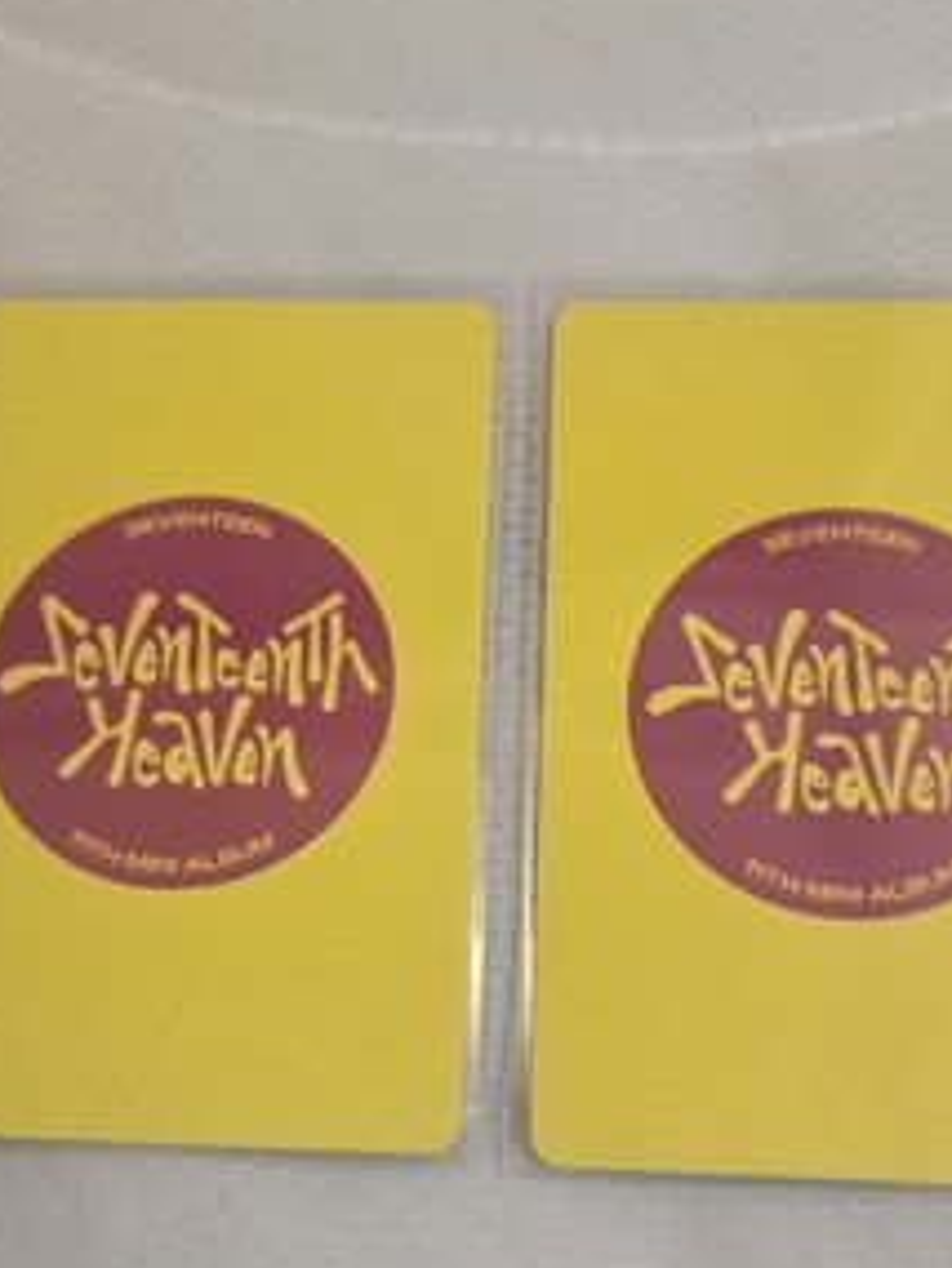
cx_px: 432
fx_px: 1576
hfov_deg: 33.6
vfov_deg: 43.5
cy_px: 799
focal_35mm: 43
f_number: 1.8
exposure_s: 1/120
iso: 400
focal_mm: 5.4
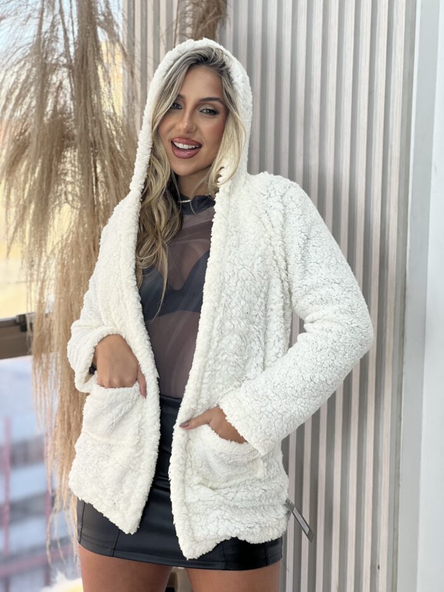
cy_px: 296
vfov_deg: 25.3
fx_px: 1317
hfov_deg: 19.1
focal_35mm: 77
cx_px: 222
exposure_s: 1/120
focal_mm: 9
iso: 64
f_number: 2.8
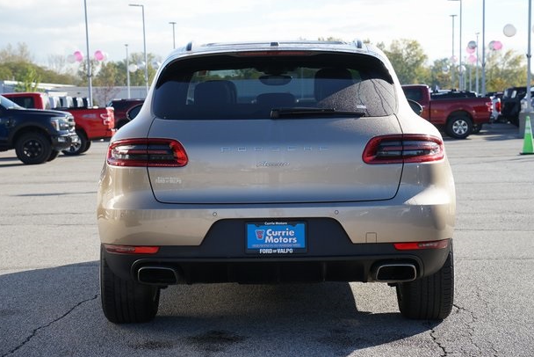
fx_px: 1187
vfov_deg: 17.1
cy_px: 173
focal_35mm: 80
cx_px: 276
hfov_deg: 25.3
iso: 100
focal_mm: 76
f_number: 8
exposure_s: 1/160
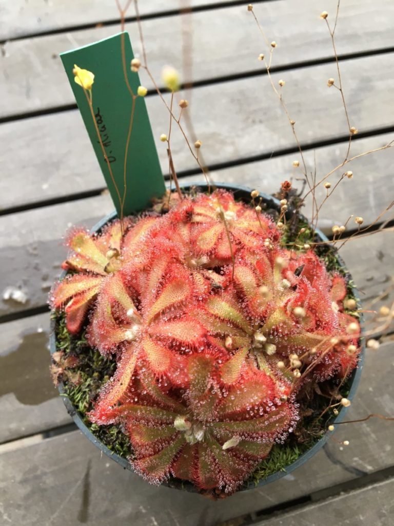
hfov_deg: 48.2
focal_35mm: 29
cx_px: 197
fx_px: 440
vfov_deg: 61.7
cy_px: 263
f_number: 2.2
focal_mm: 4.15
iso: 40
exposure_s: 1/33
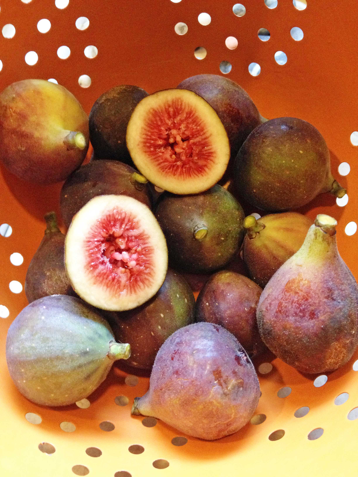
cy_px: 238
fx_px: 483
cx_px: 179
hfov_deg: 40.7
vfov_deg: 52.6
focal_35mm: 35
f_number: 2.4
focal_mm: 4.28
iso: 320
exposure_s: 1/20
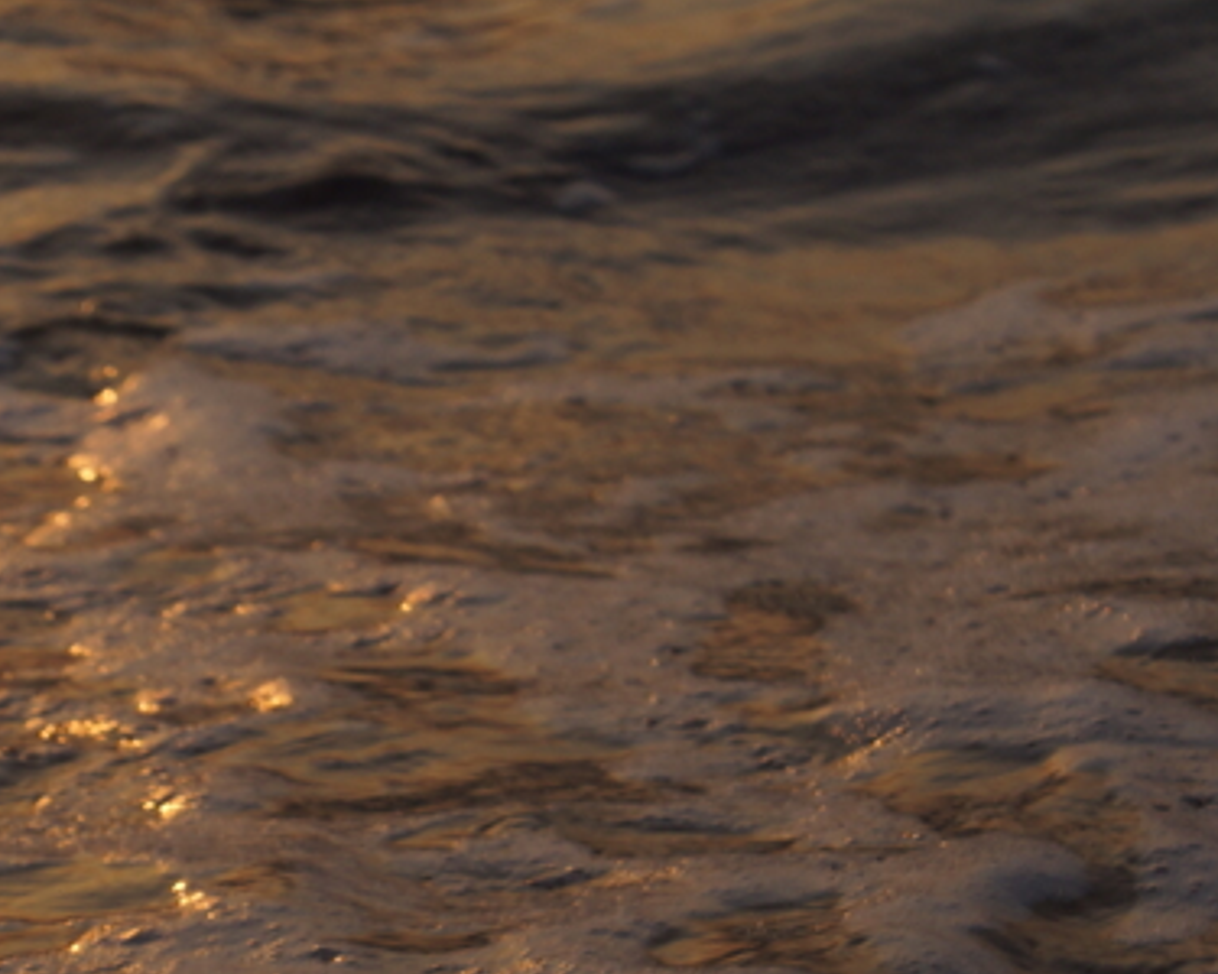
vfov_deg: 7.3
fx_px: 7616
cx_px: 6
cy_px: 1101
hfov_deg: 9.1
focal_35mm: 211
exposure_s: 1/350
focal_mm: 55
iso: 100
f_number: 8
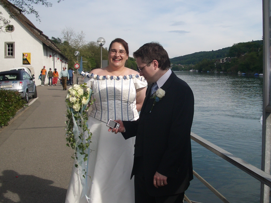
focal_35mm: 44
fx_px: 344
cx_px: 153
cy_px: 85
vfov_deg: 32.8
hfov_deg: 42.9
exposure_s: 1/500
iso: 80
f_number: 4.3
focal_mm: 5.8
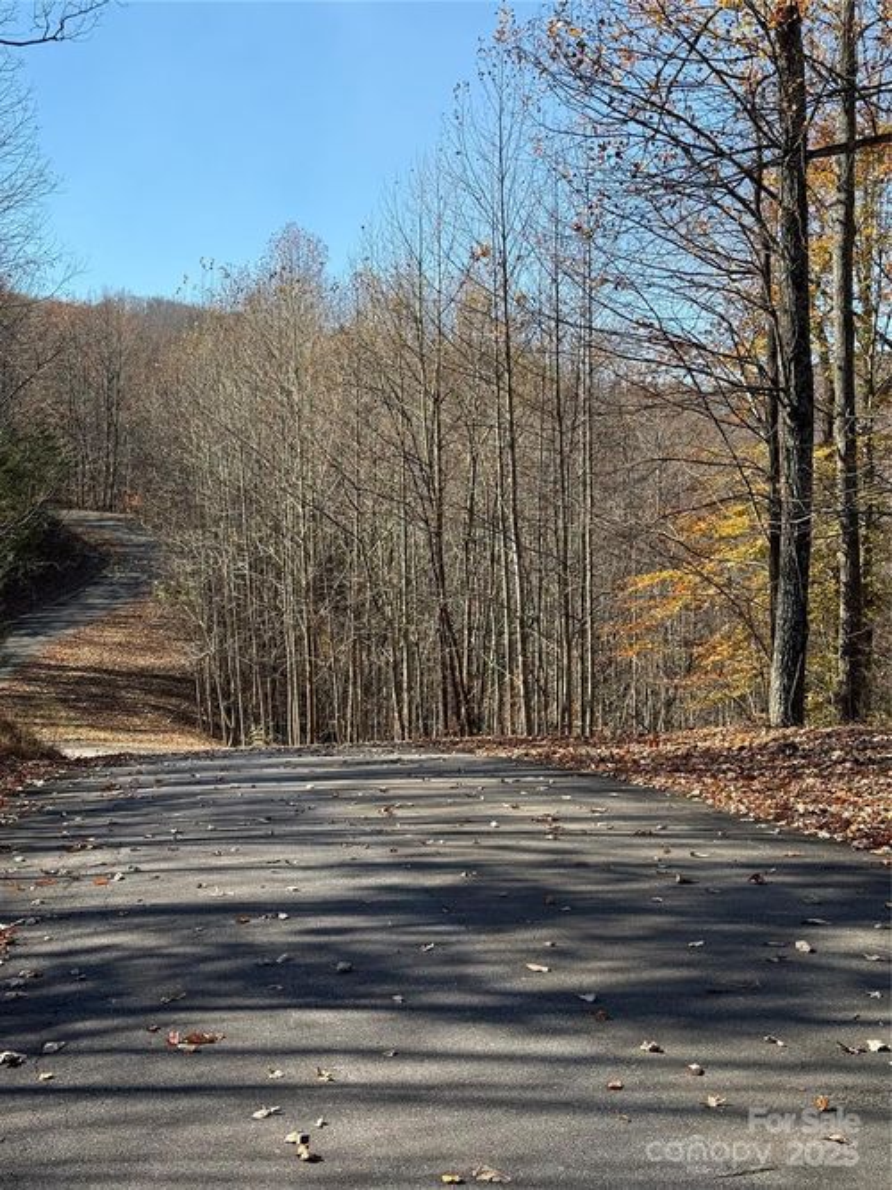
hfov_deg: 30.3
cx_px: 446
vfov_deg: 39.7
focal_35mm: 48
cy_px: 595
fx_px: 1650
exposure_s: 1/2273
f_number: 1.78
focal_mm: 6.76
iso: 64
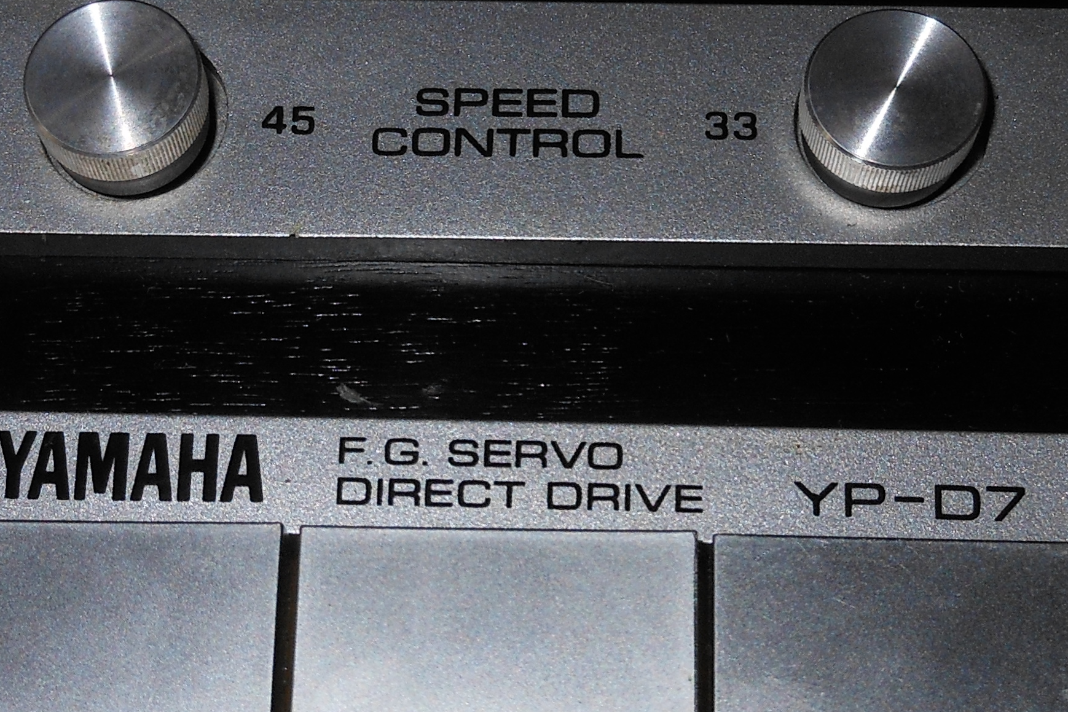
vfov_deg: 15.0
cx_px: 508
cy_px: 397
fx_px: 2700
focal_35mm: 91
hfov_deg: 22.4
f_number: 11.2
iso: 80
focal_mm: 5.9
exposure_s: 1/25
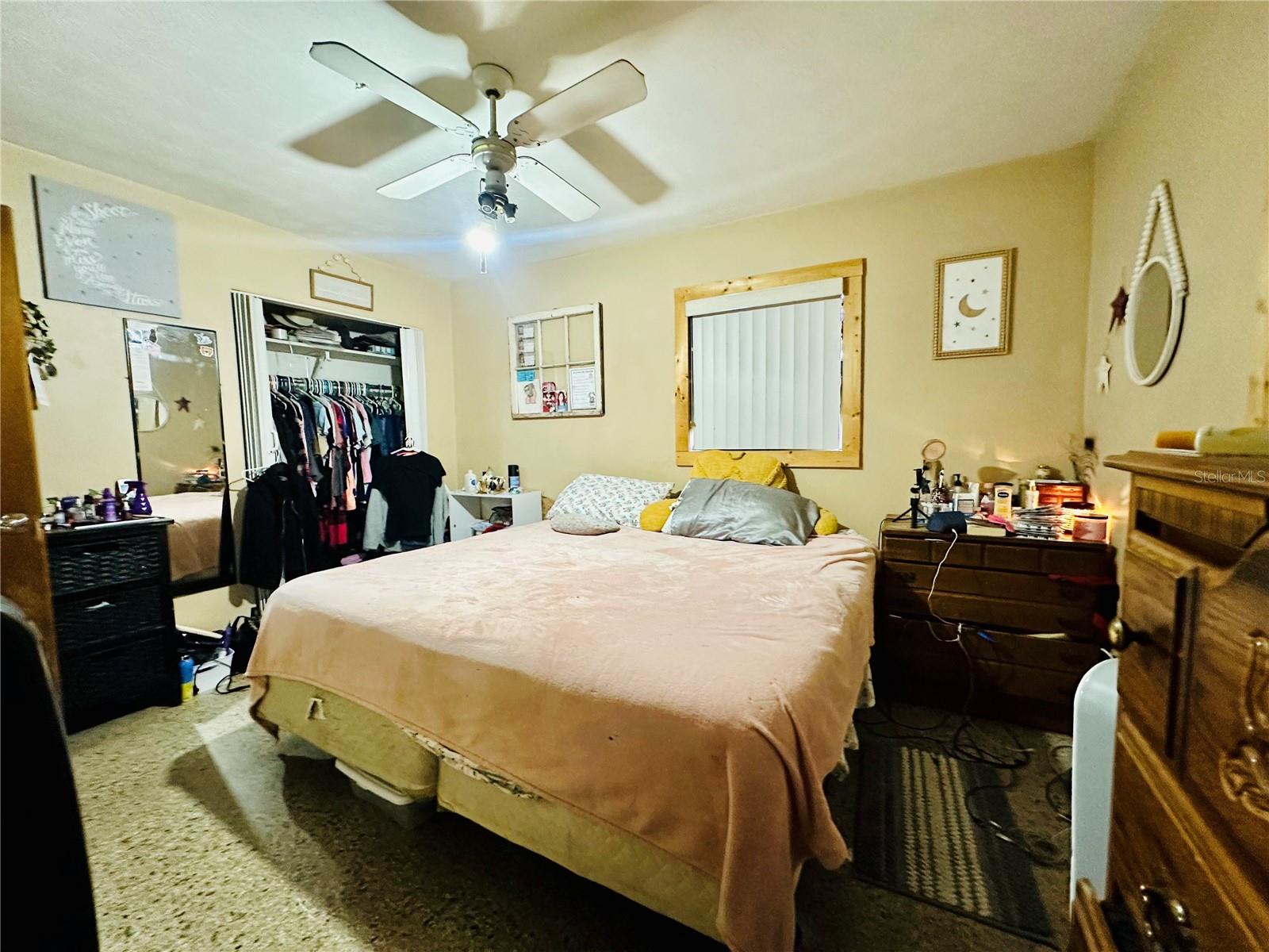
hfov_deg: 102.1
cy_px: 476
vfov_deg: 85.7
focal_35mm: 14
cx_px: 634
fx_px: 513
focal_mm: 2.22
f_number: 2.2
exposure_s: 1/60
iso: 500
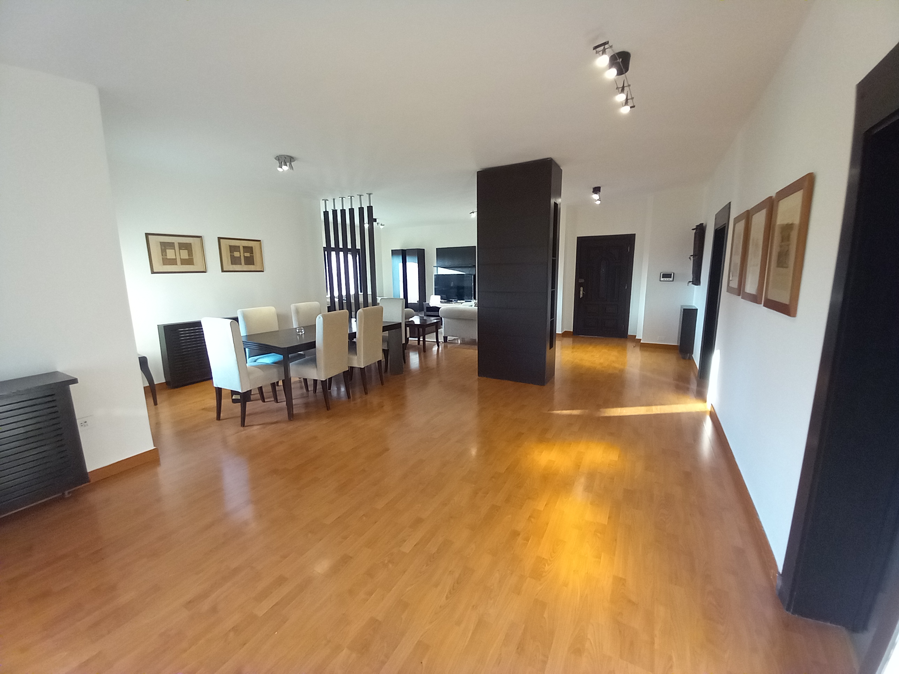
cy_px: 337
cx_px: 450
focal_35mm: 13
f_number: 2.2
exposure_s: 1/50
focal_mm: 1.13
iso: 200
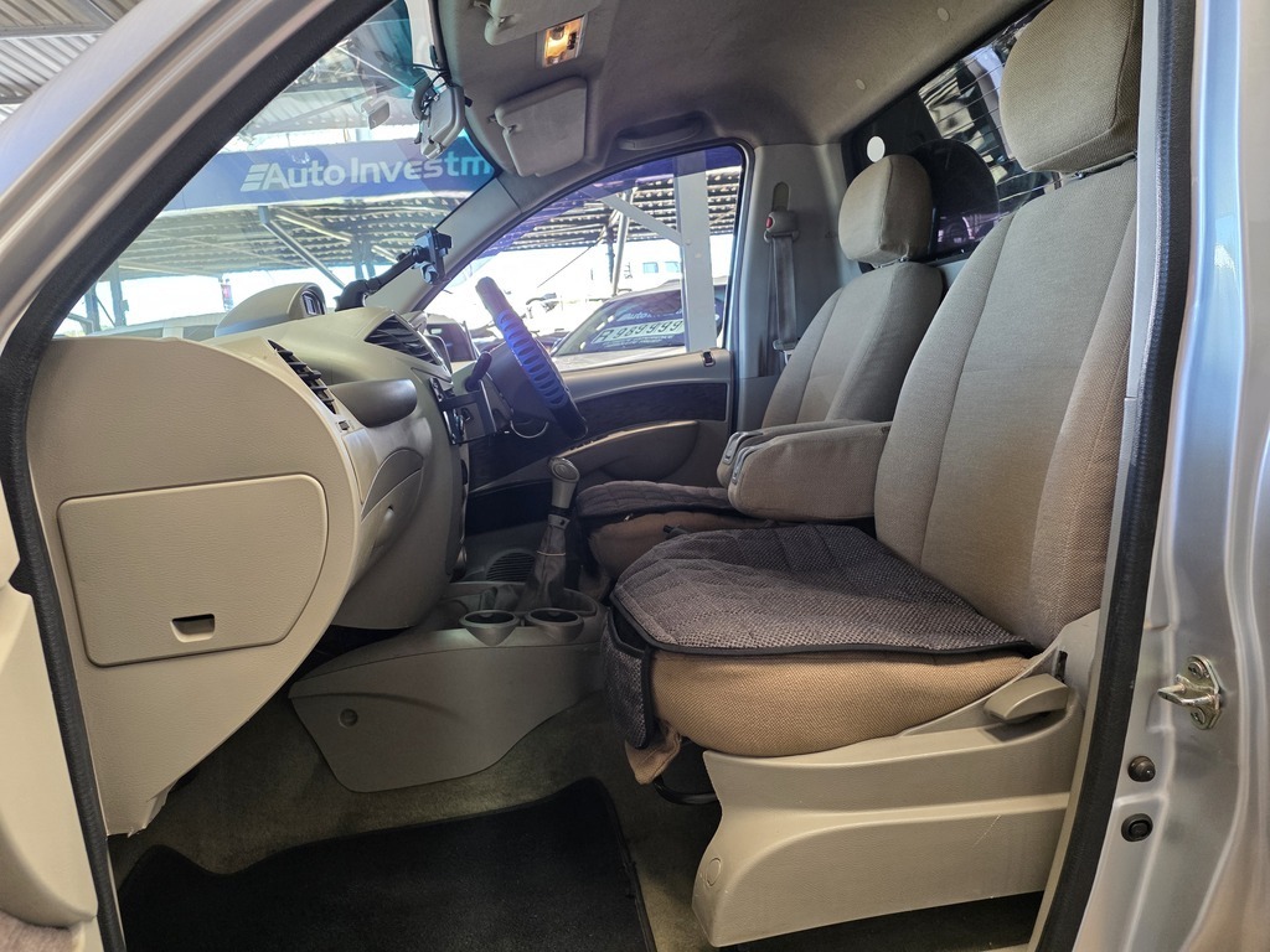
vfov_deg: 58.9
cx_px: 635
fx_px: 844
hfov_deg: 73.9
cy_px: 476
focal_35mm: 23
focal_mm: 6.25
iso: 200
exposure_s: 1/180
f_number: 1.7
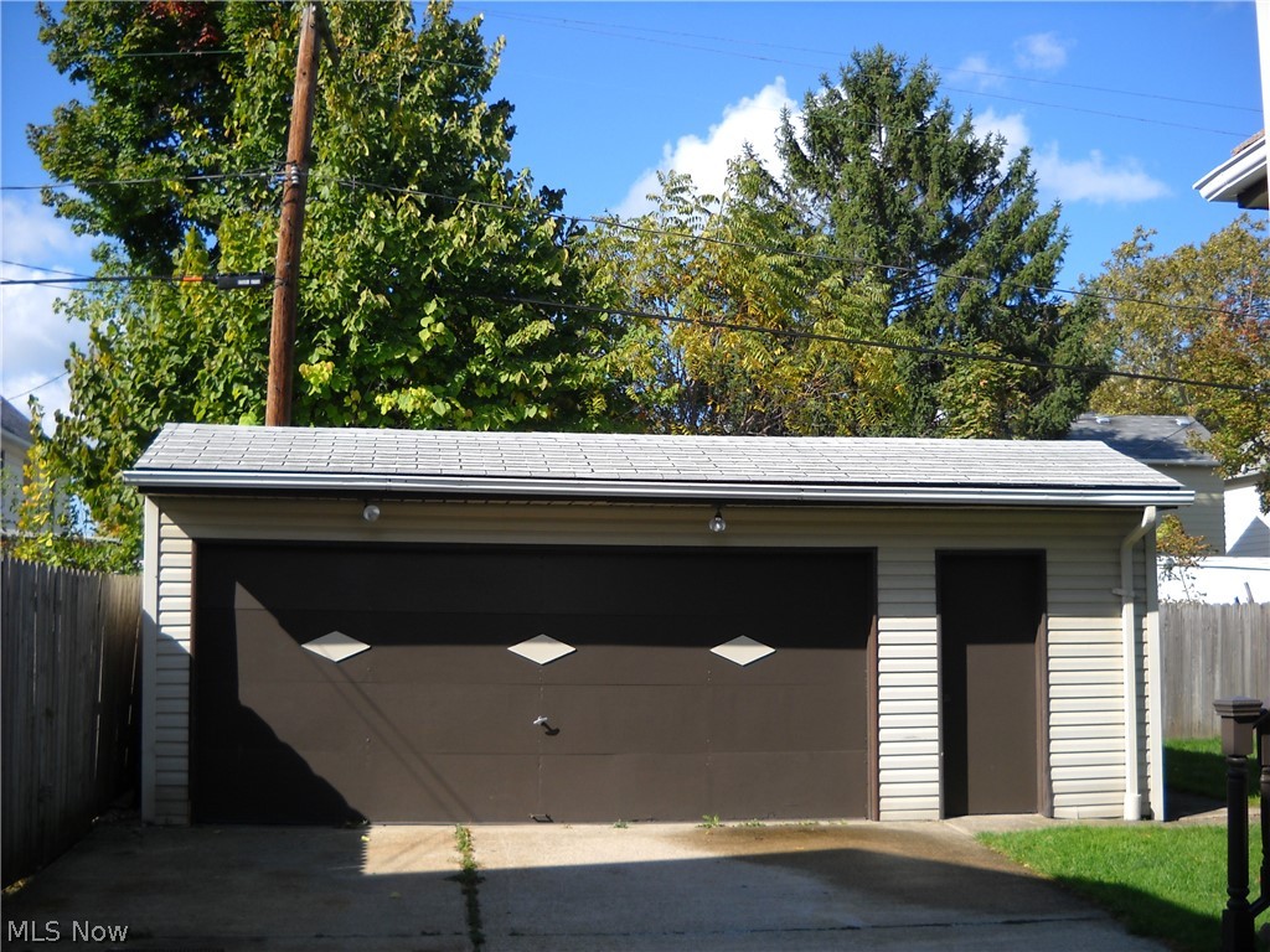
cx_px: 635
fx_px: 1504
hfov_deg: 45.8
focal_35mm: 41
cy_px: 476
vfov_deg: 35.1
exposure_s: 1/176
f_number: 5.5
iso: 64
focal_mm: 6.72
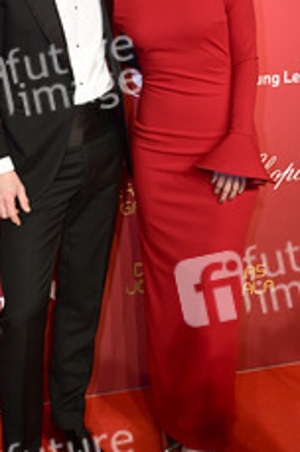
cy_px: 182
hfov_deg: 23.6
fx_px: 713
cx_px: 97
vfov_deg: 35.1
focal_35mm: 57
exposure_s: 1/160
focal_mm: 32.5
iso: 1600
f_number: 6.3
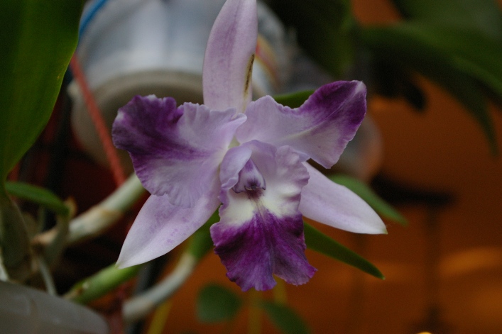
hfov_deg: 35.1
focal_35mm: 57
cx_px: 251
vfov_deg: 23.8
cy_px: 167
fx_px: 795
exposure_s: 1/15
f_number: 6.7
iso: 800
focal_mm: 38
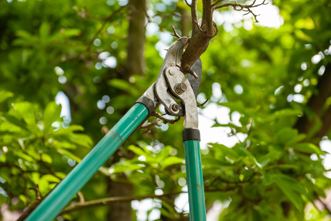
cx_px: 167
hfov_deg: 28.5
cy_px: 110
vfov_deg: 19.2
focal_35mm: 71
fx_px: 653
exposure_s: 1/250
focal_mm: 70
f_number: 4
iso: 200
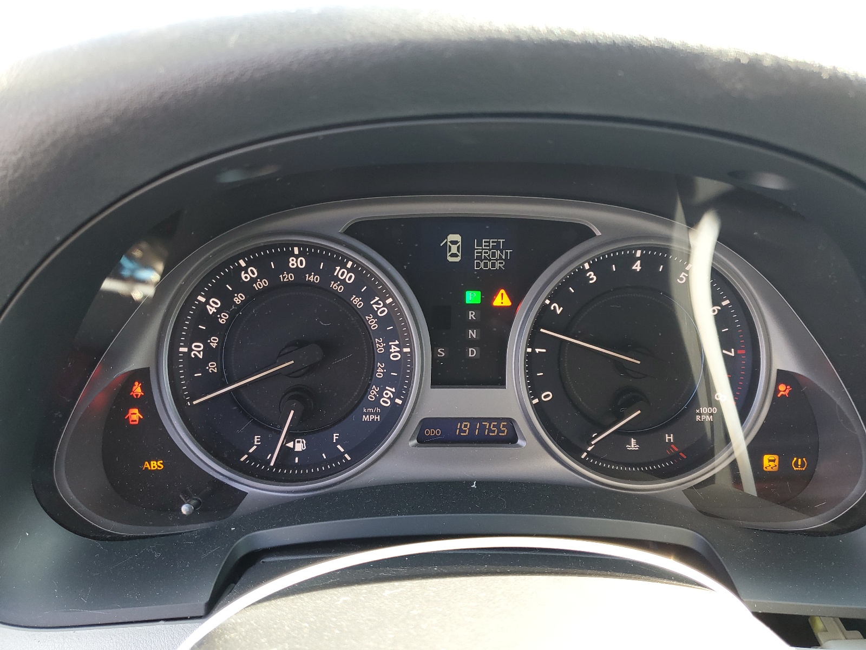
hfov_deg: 67.3
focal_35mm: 26
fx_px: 650
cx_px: 433
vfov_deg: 53.1
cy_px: 325
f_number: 1.5
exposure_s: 1/60.2
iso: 53
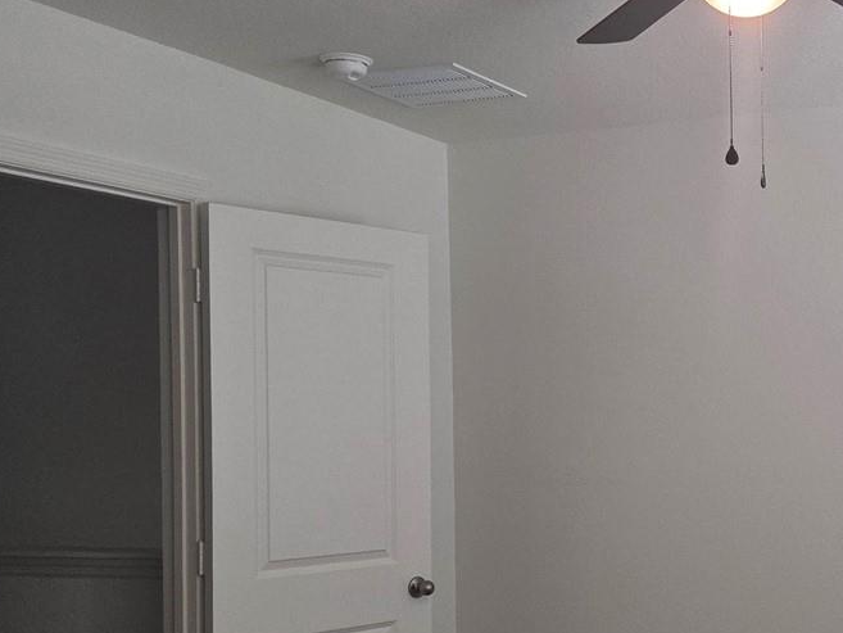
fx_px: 1364
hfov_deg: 32.6
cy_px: 416
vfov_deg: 26.0
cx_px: 761
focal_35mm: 56
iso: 250
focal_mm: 5.4
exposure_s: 1/120
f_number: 1.8
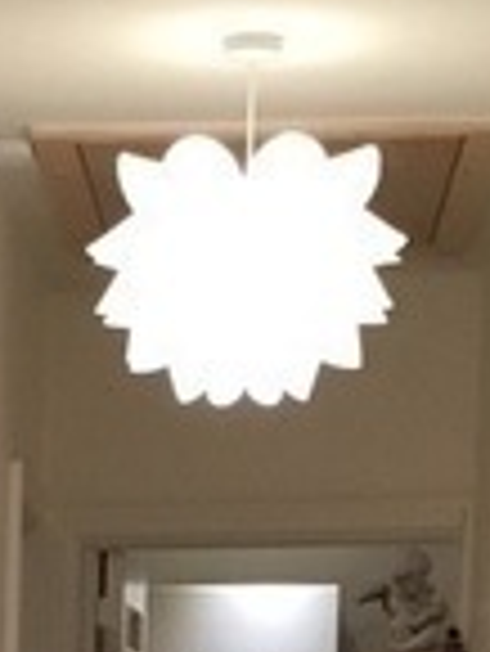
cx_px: -112
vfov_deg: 11.3
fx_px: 3091
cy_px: 1151
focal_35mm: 164
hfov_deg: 8.9
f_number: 2.4
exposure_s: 1/33
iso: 200
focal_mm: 3.3
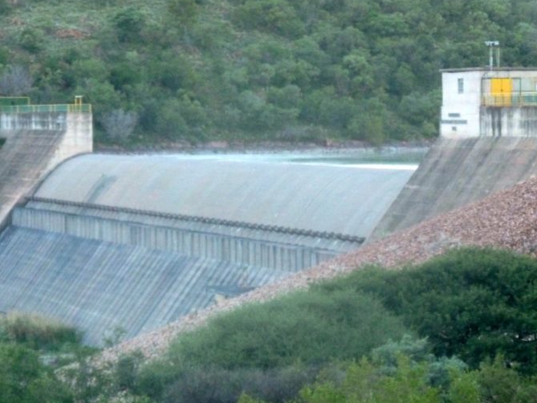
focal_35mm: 196
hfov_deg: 10.1
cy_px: 279
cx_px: 269
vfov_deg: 7.6
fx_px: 3041
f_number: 4.4
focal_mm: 21
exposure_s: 1/100
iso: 640
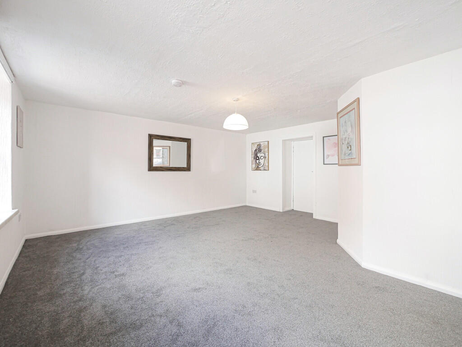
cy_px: 174
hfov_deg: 102.1
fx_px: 187
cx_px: 231
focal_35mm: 14
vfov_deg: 85.7
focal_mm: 7
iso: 800
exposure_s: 1/60
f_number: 4
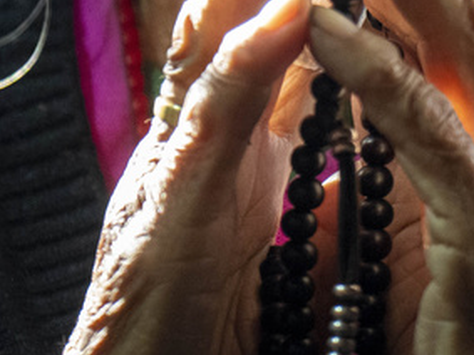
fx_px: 14276
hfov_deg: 1.9
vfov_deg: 1.4
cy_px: -197
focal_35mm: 1043
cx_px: 414
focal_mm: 200
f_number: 2.8
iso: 1600
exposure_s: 1/500
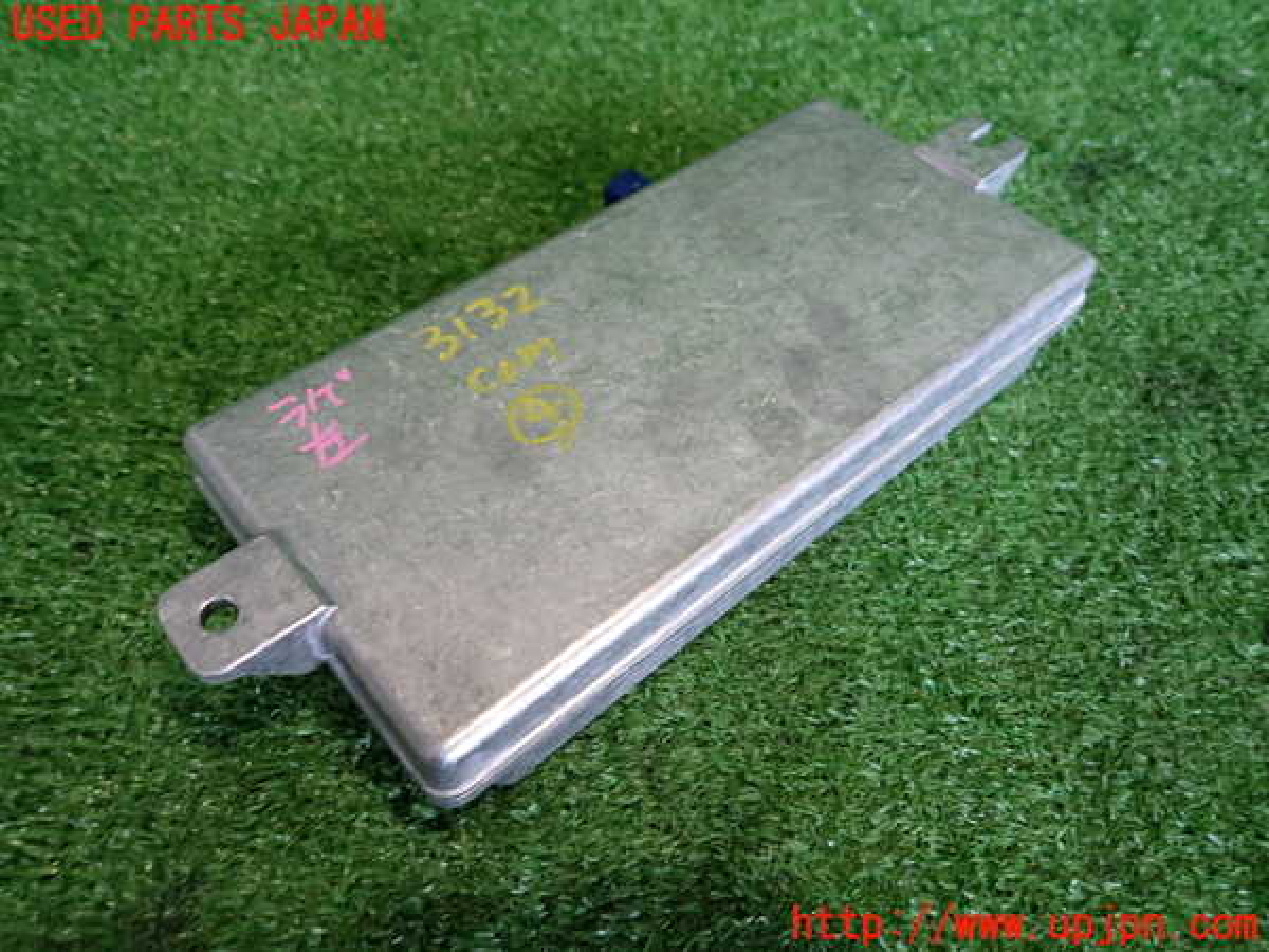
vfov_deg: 54.9
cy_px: 476
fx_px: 916
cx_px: 634
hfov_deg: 69.4
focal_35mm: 25
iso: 320
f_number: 2
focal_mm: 4.5
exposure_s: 1/30
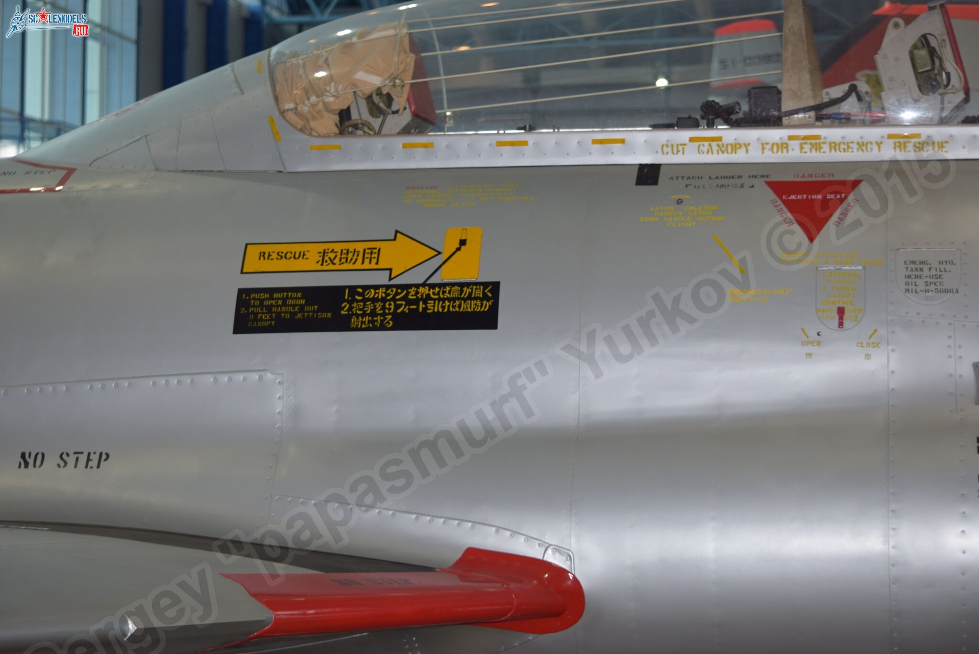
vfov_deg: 16.6
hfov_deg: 24.6
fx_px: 2245
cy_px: 327
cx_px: 490
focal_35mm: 82
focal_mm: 55
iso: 400
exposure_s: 1/50
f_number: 4.5
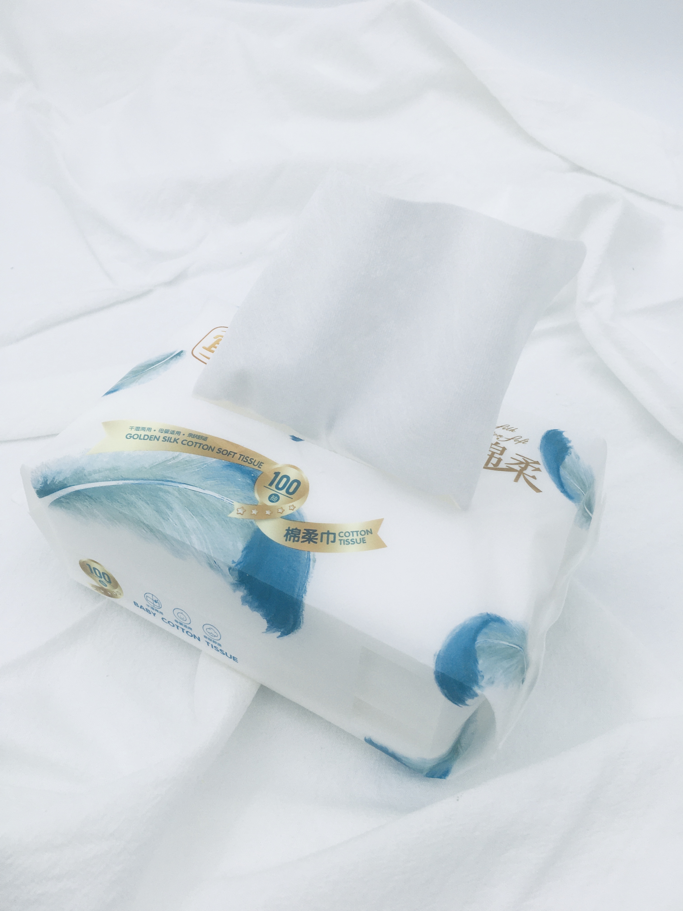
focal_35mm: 29
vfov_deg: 61.7
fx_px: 763
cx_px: 342
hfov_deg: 48.2
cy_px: 456
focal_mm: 4.15
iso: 25
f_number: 2.2
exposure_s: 1/452
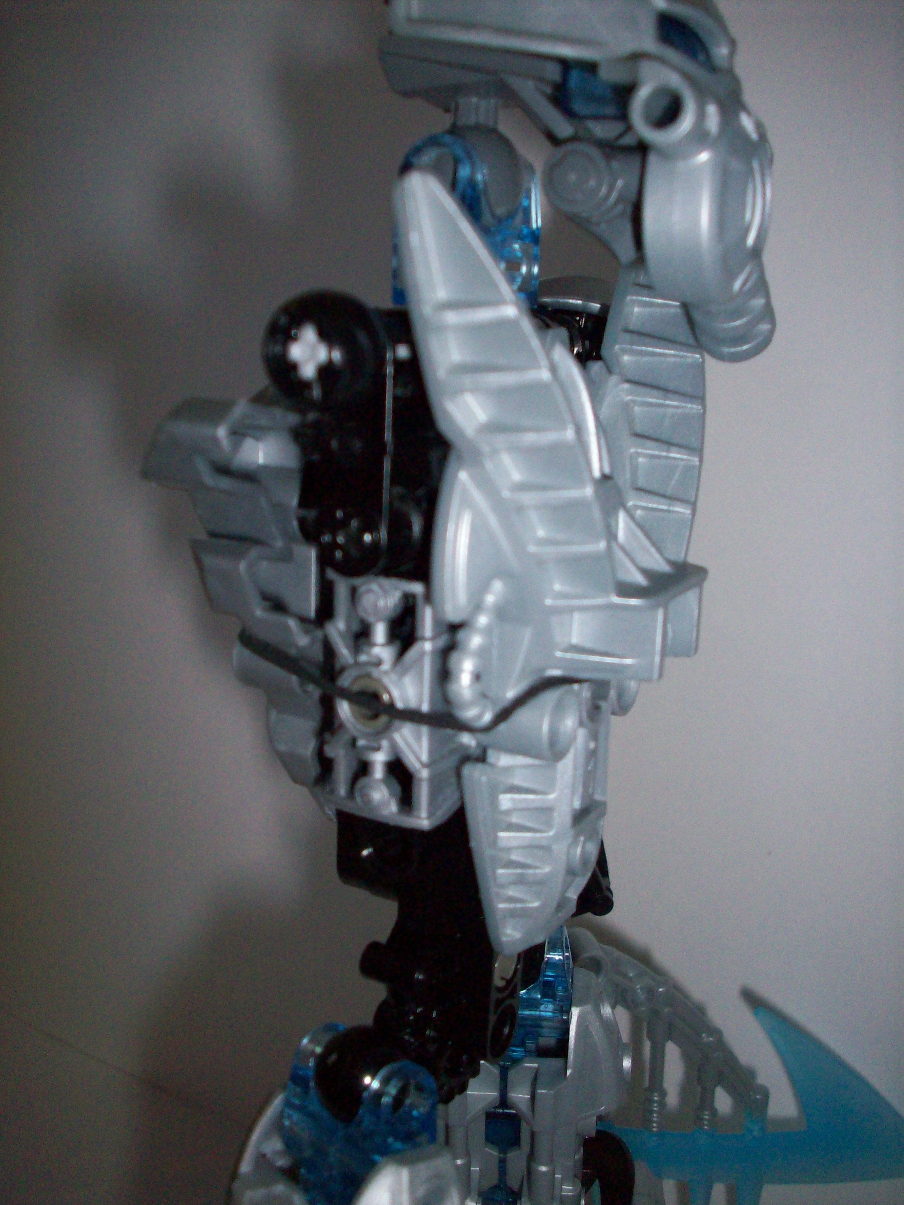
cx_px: 452
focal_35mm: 37
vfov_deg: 50.1
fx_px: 1288
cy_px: 602
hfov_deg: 38.7
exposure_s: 1/64
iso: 160
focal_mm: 6.2
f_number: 2.8
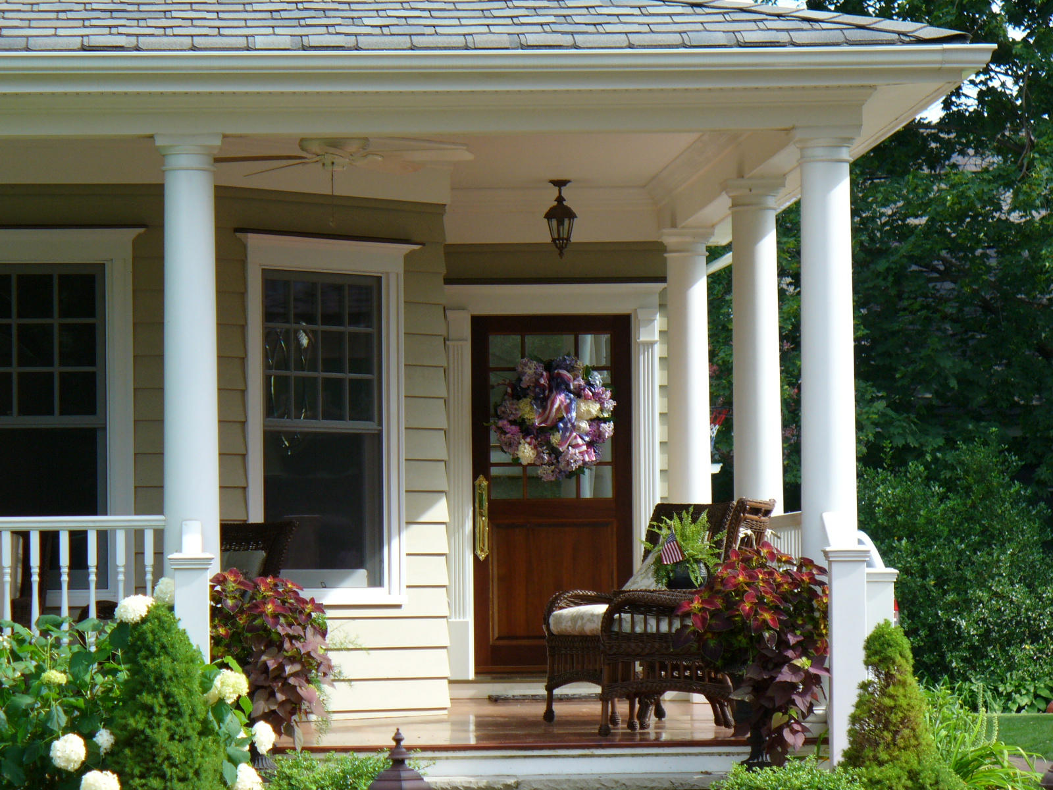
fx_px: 5080
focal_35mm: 167
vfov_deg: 8.9
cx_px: 526
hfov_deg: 11.8
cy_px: 395
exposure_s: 1/200
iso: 80
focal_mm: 27.6
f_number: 4.1
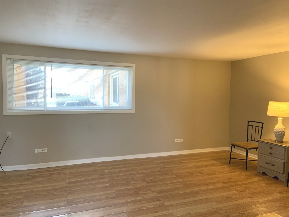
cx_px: 144
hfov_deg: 67.3
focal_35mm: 26
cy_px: 108
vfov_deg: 53.1
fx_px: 217
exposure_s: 1/60
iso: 160
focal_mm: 4.25
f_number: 1.8
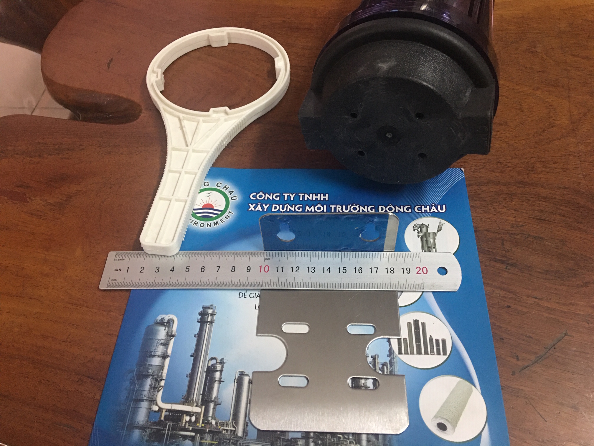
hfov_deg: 61.7
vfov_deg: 48.2
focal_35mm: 29
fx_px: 498
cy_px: 223
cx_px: 297
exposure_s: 1/10
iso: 80
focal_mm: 4.15
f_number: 2.2
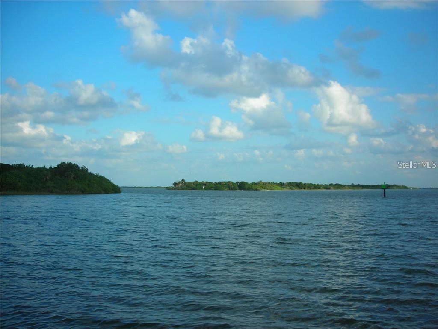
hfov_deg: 49.0
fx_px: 481
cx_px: 219
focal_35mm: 38
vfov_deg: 37.7
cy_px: 164
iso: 50
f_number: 6.4
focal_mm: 6.3
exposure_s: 1/127
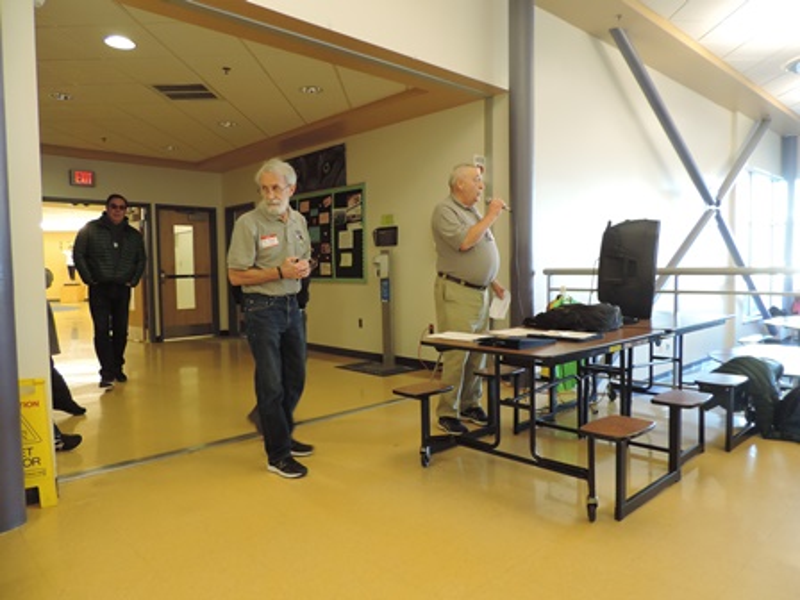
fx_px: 555
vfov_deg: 56.8
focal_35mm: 24
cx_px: 400
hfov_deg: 71.6
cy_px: 300
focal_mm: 4.3
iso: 360
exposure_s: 1/30
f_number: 3
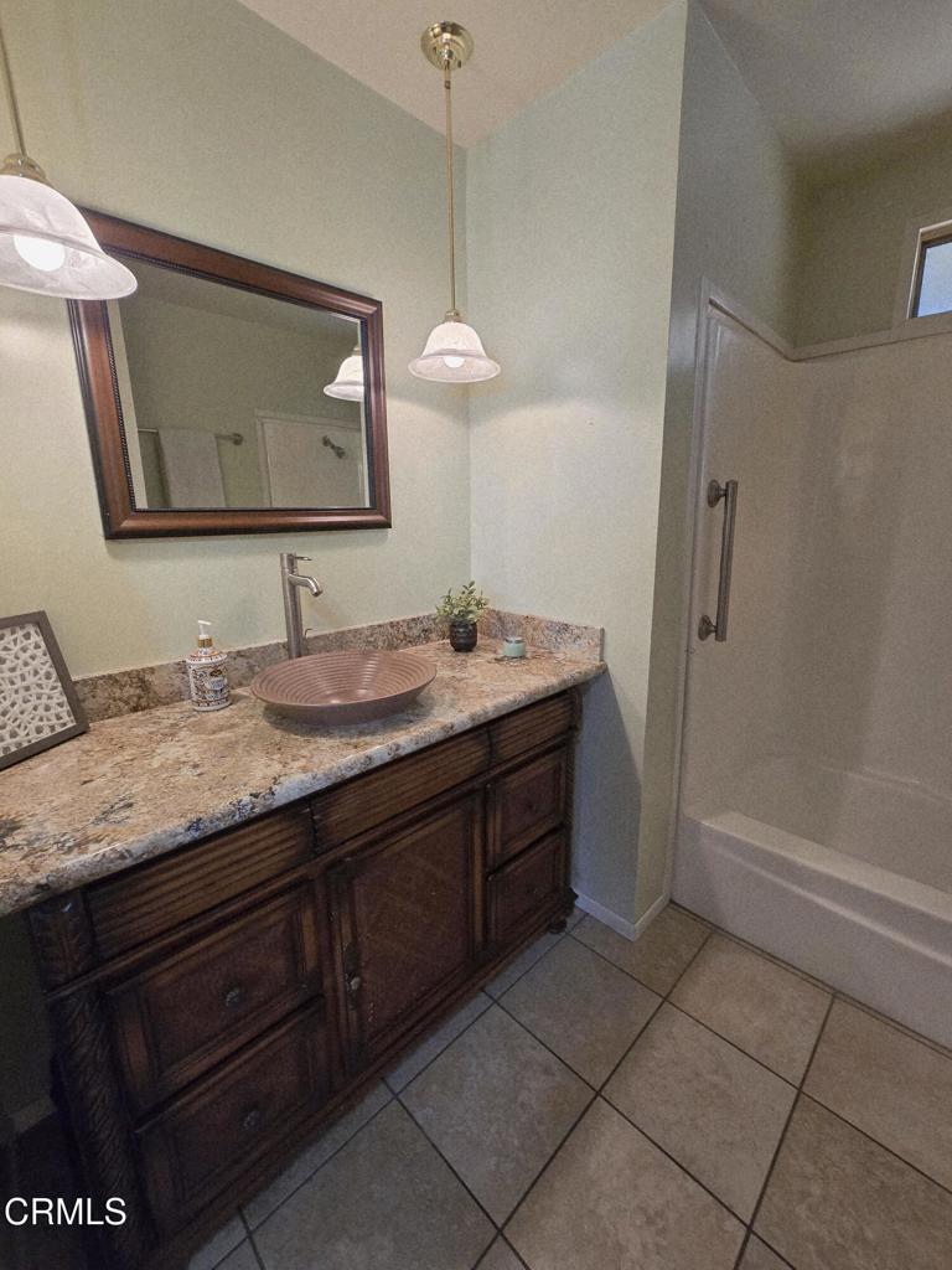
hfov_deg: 89.9
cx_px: 476
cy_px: 635
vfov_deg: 106.2
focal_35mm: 13
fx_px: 477
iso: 160
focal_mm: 2.2
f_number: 2.2
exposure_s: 1/60.2
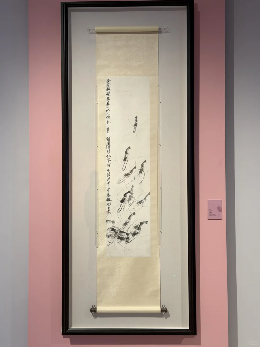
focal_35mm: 48
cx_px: 130
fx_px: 481
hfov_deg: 30.3
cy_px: 174
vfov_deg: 39.7
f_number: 1.78
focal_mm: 6.76
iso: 200
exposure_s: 1/50
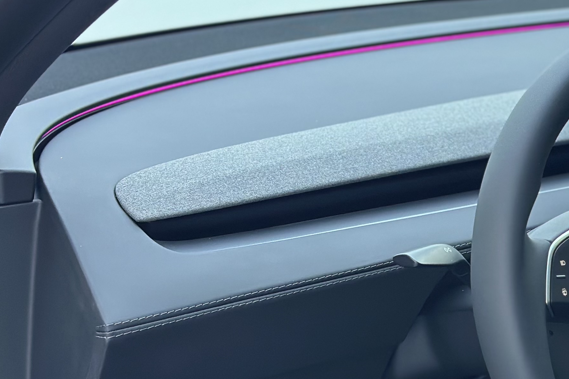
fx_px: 1786
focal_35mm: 113
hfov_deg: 17.6
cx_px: 601
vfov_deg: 12.1
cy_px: 206
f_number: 1.78
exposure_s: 1/100
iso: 80
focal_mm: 6.86
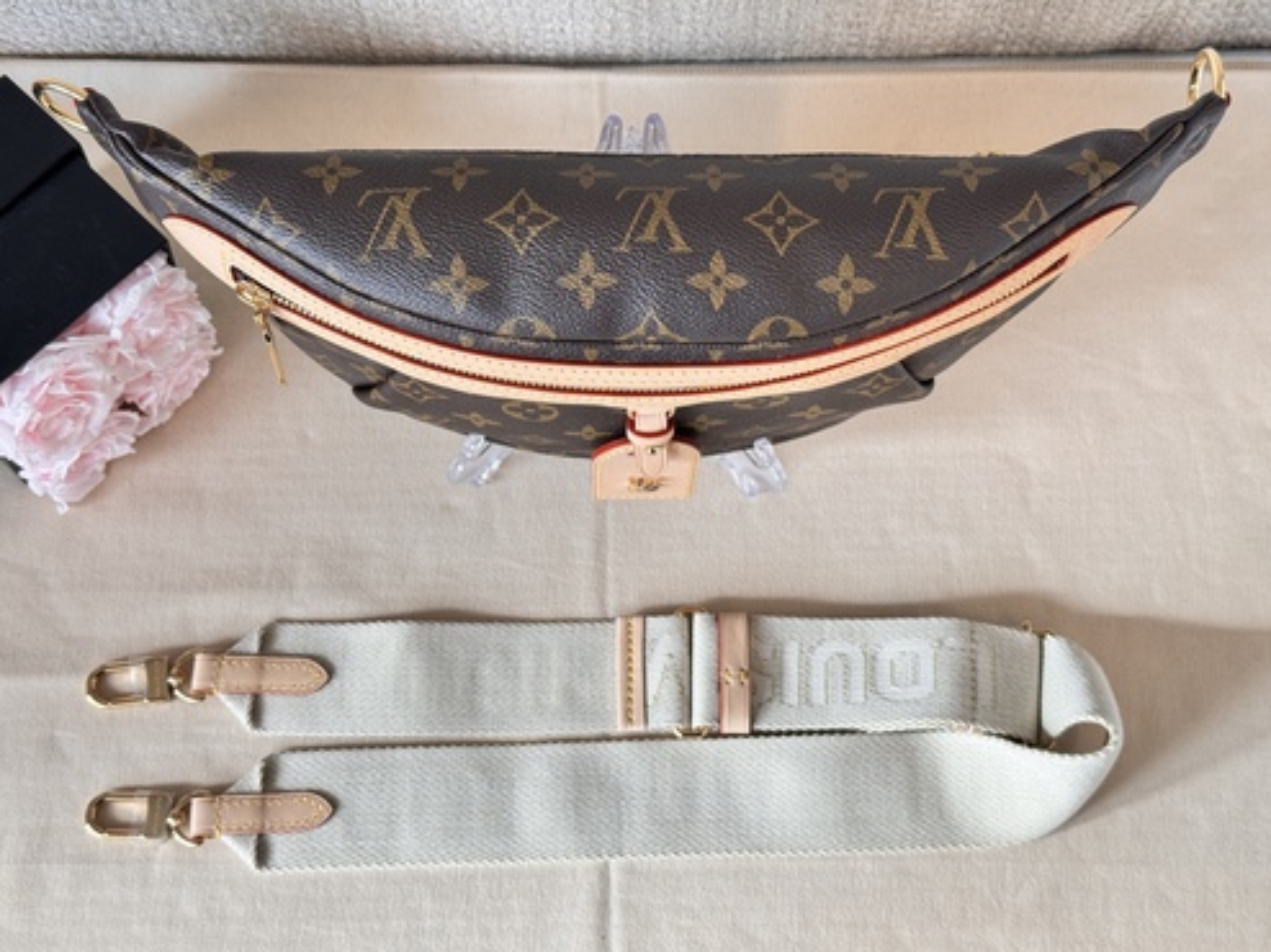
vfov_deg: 29.7
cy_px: 471
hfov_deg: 38.9
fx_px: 1798
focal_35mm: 49
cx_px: 633
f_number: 1.78
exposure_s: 1/50
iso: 50
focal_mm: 6.76
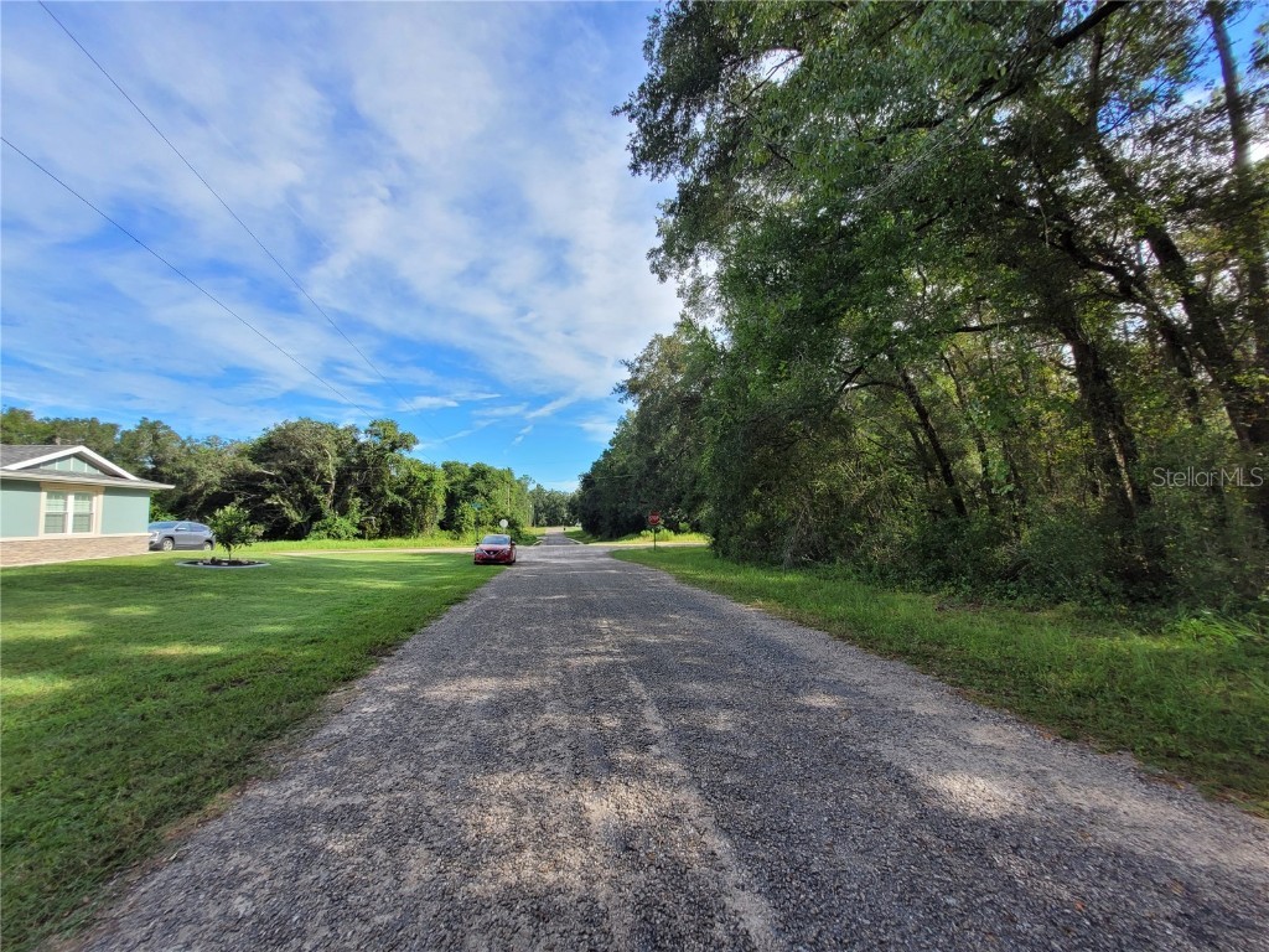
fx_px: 477
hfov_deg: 106.2
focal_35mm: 13
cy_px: 476
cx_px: 634
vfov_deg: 89.9
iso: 40
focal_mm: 1.74
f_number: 2.2
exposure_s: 1/622
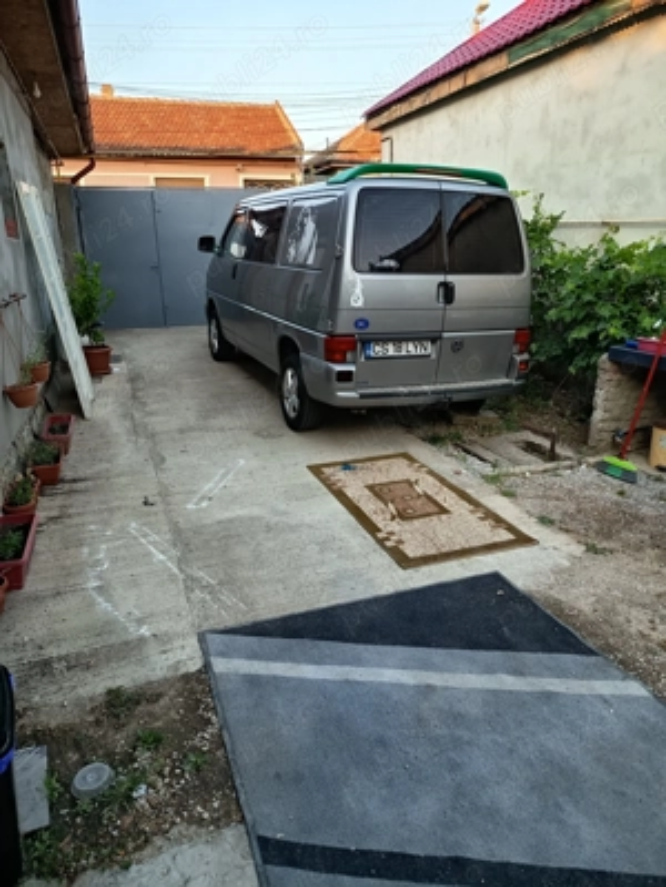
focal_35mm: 24
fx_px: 616
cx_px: 333
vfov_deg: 71.6
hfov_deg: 56.8
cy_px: 444
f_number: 1.7
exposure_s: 1/100
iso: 235
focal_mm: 5.24
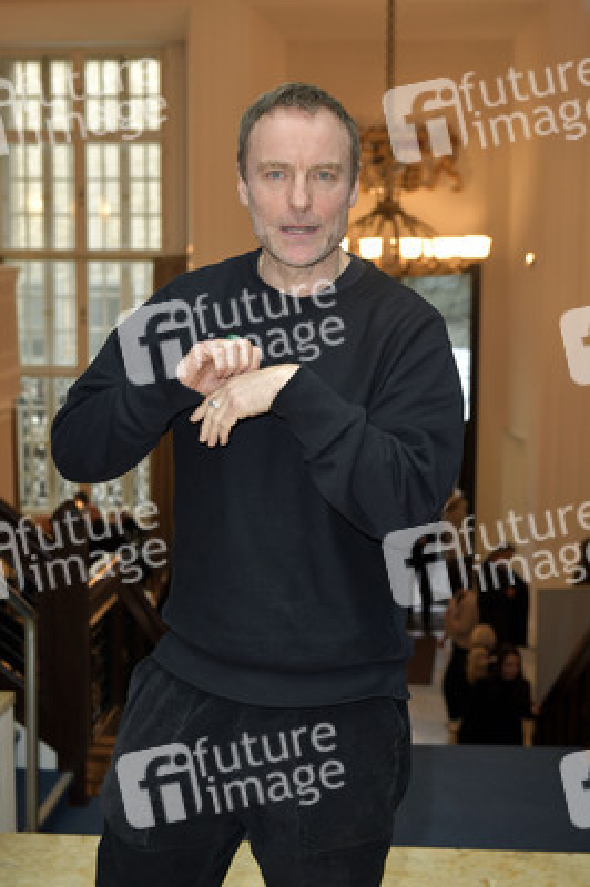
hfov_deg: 24.2
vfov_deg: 35.7
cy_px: 444
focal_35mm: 56
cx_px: 295
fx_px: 1379
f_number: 5.6
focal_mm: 56
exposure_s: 1/160
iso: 1250
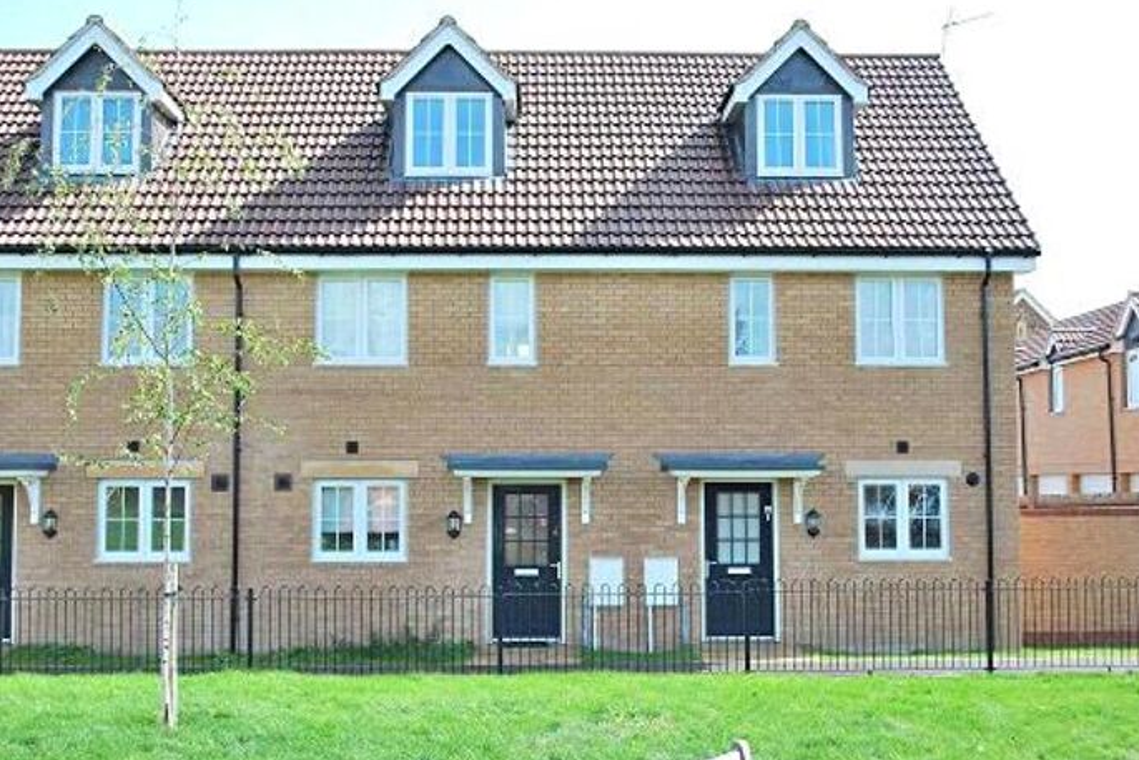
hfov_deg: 45.4
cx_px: 565
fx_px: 1361
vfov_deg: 31.2
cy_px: 382
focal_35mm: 43
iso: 100
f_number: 5.6
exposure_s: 1/125
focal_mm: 28
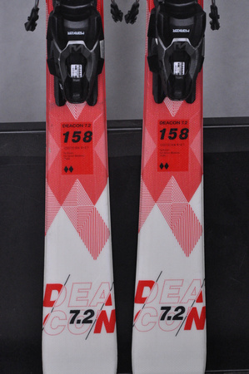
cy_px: 187
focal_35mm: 120
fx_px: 1248
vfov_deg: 17.1
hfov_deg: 11.4
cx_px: 124
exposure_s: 1/125
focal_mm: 80
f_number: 9.5
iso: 3200
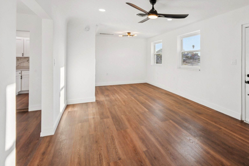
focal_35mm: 21
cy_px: 60
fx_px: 145
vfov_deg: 58.6
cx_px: 161
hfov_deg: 79.2
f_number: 8
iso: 400
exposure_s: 1/200
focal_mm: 16
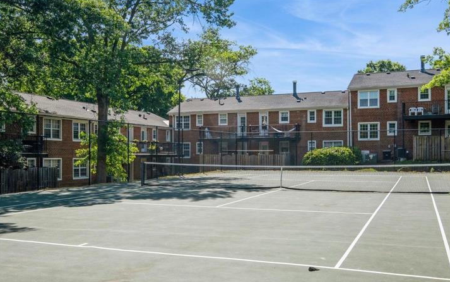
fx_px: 429
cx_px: 225
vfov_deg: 36.3
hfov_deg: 55.3
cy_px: 150
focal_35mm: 35
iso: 800
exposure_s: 1/500
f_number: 13
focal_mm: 22.9
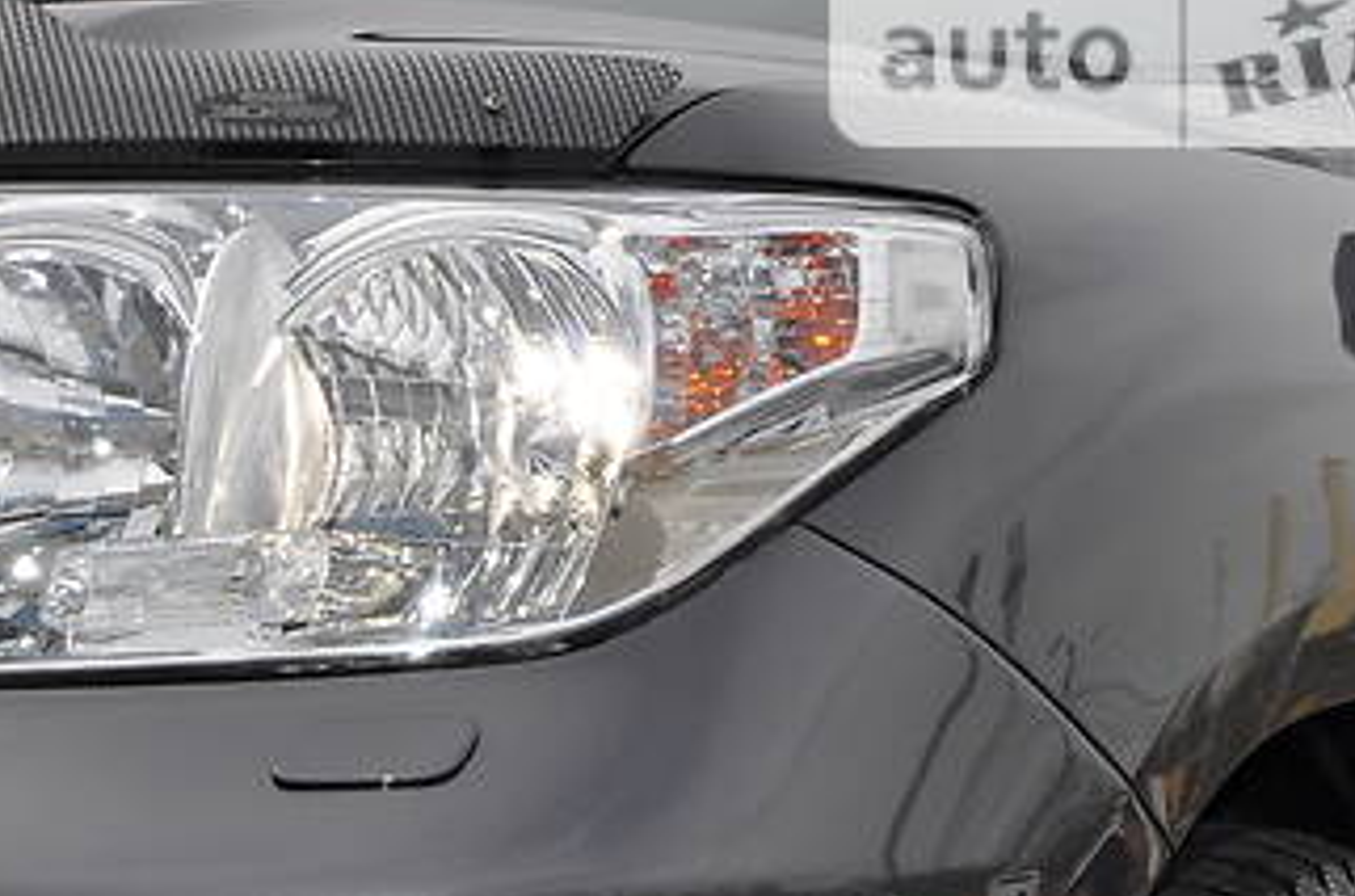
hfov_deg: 20.0
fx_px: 3642
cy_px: 1033
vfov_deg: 13.7
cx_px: -185
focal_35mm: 97
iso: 200
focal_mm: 26
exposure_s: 1/200
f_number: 13
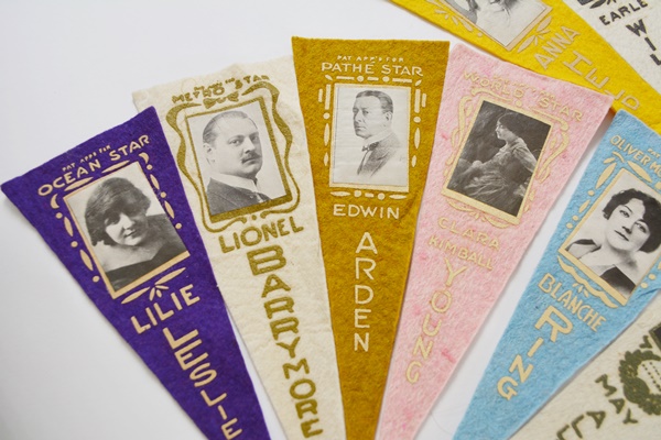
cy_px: 220
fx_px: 606
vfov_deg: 40.0
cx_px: 330
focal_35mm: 33
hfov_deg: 57.2
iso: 200
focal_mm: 22
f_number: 5.6
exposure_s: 1/125
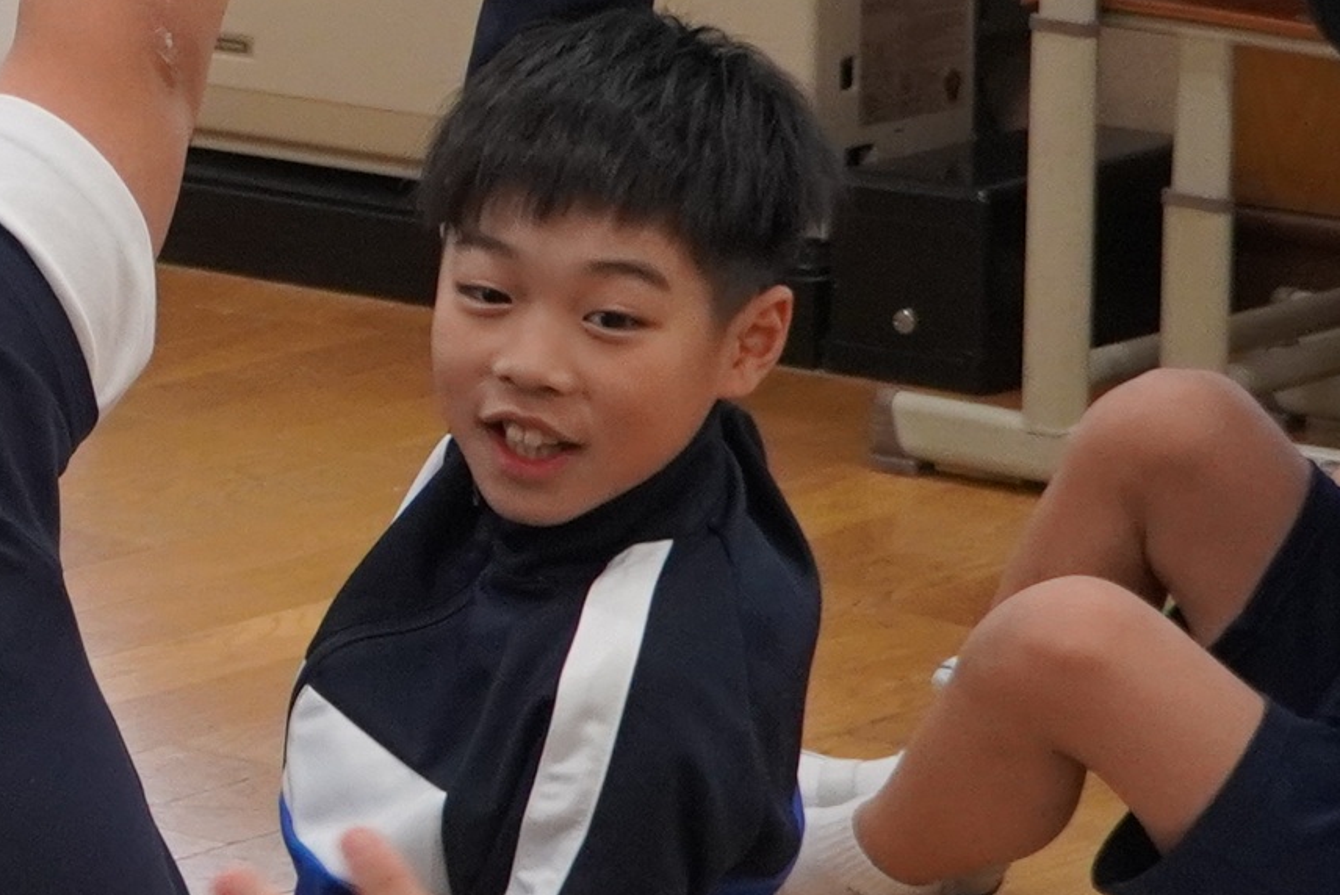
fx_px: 7747
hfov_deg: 9.1
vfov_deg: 6.6
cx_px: -1625
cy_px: -110
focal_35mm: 208
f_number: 4.5
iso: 1000
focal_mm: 28
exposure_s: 1/160
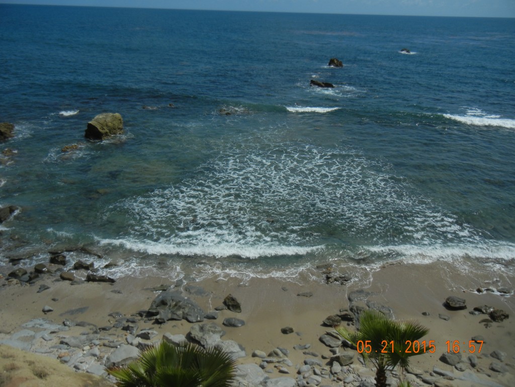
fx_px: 446
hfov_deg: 60.0
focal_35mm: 30
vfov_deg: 46.8
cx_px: 258
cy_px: 194
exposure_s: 1/1100
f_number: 7
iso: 160
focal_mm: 5.4
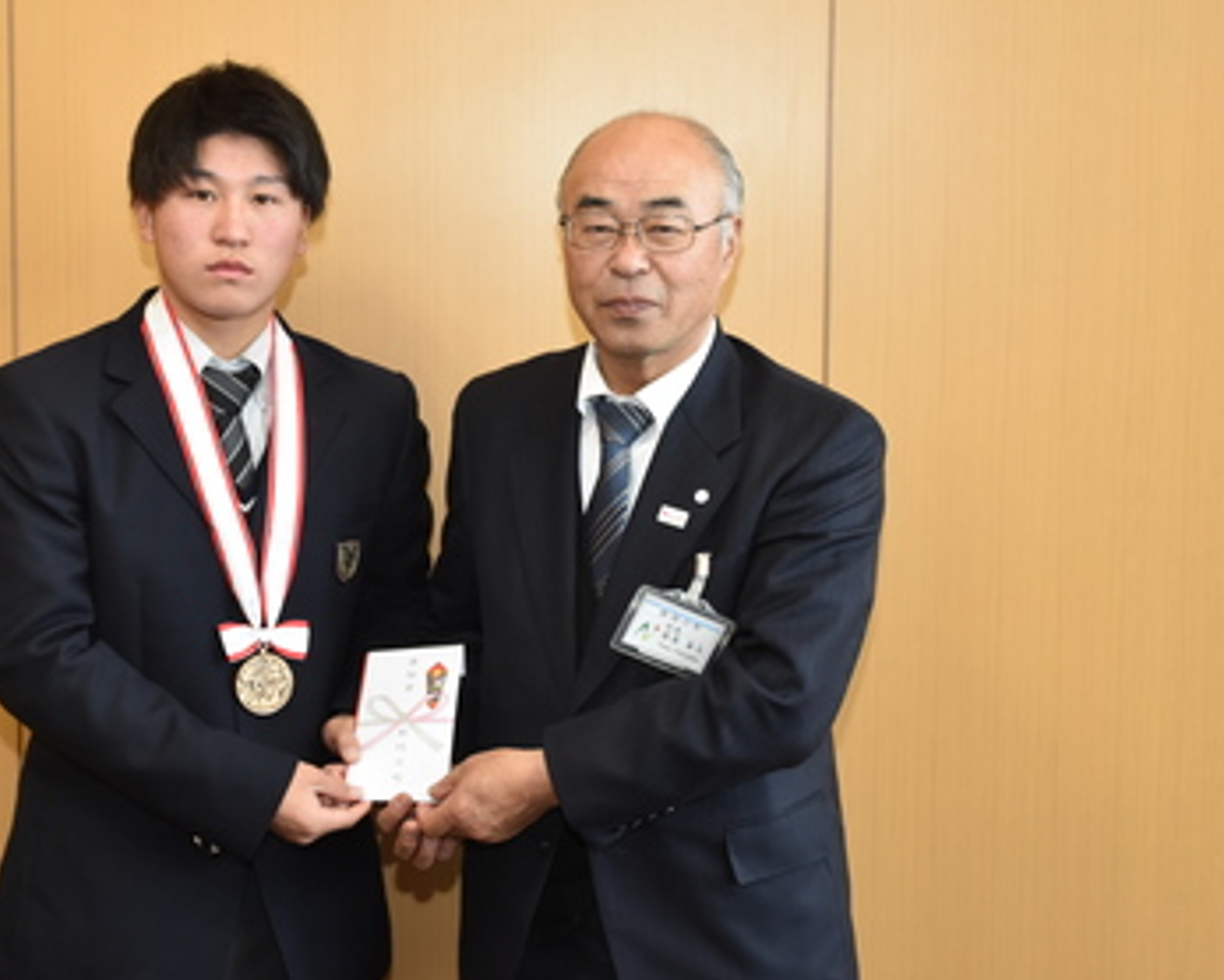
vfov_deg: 20.7
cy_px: 483
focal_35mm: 74
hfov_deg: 25.6
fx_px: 2682
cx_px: 402
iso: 800
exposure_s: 1/100
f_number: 5
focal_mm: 38
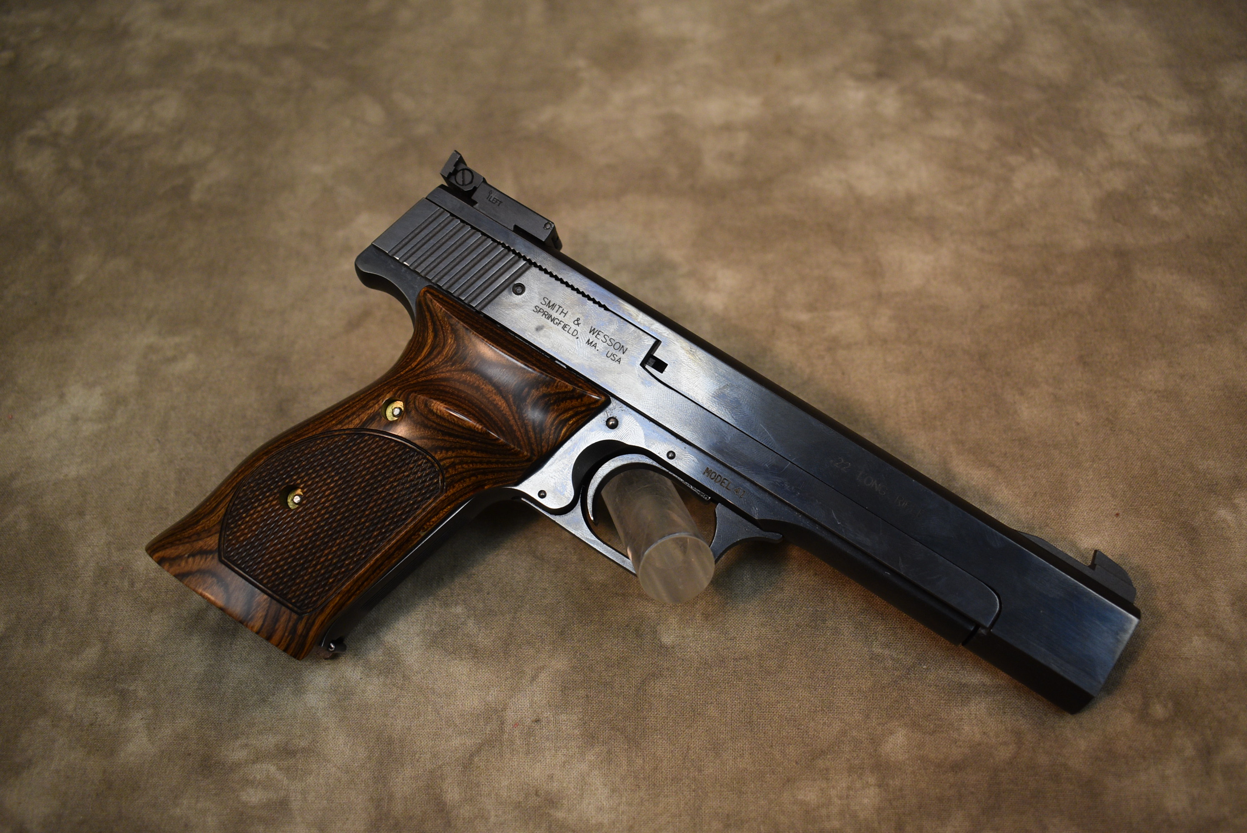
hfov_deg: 55.1
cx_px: 624
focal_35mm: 34
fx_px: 1196
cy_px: 416
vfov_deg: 38.4
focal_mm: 23
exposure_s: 1/125
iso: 800
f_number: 3.8
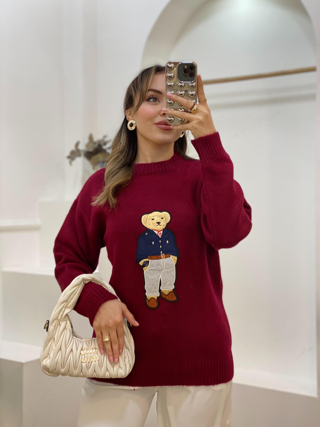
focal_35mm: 52
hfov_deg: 28.0
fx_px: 641
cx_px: 160
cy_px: 214
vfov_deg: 36.8
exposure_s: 1/100
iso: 100
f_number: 2
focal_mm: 6
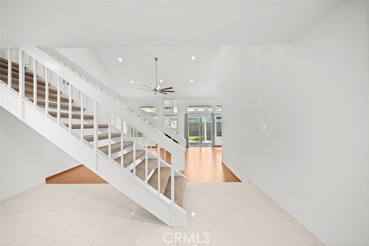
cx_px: 184
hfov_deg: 108.4
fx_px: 133
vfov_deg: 85.4
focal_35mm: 13
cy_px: 123
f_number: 4.5
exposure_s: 1/25
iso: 1000
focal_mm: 13
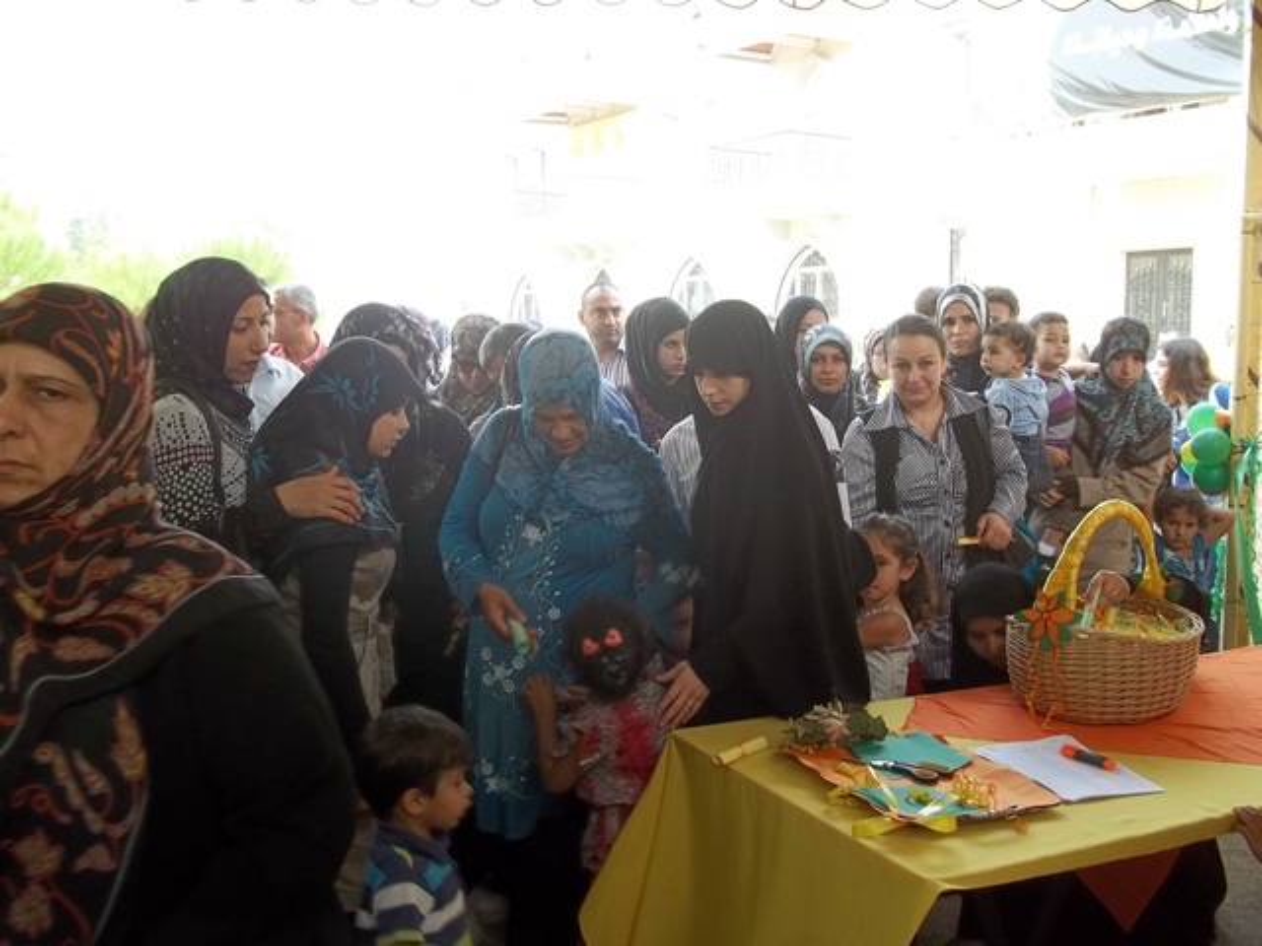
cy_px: 473
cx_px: 631
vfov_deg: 39.7
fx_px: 1312
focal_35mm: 36
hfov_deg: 51.4
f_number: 3.1
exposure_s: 1/50
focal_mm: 6.5
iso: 64
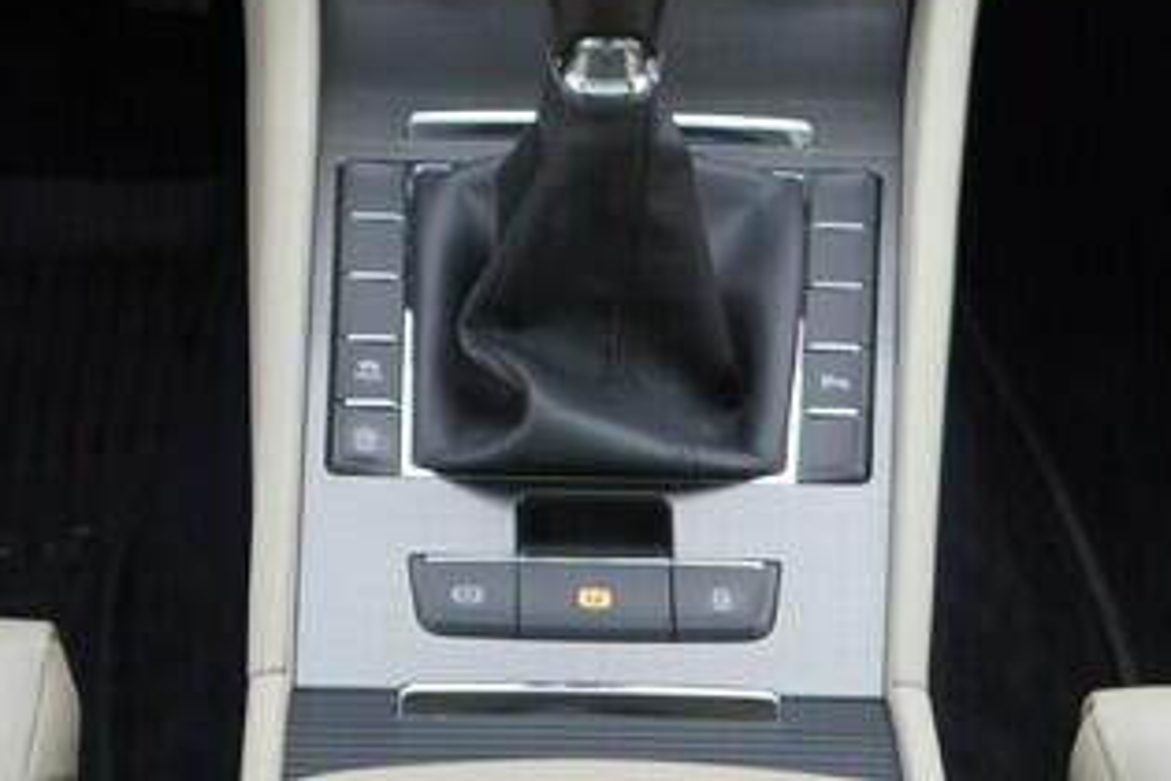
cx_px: 506
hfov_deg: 17.5
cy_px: -270
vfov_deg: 11.4
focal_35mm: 117
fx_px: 3805
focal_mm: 24
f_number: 2.8
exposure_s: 1/40
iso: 125
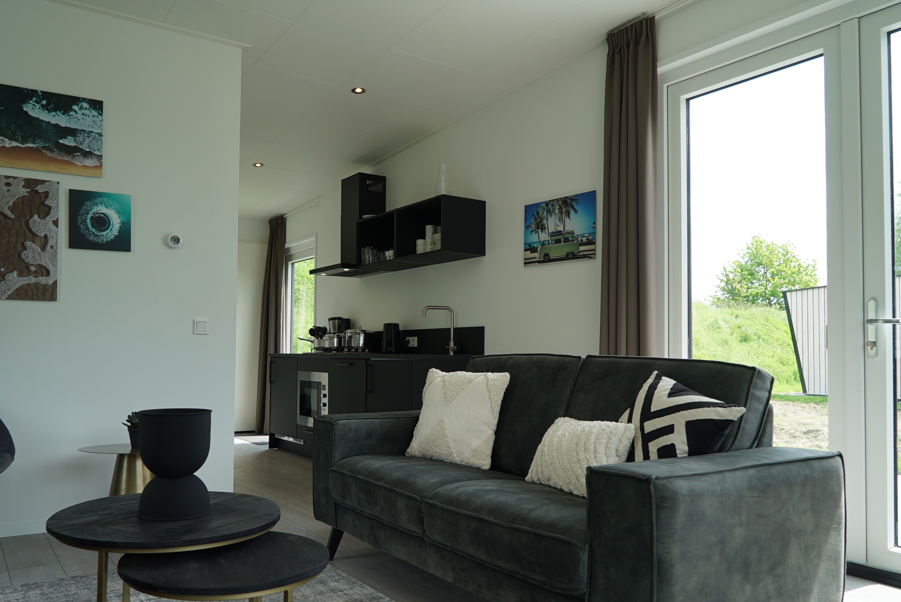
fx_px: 701
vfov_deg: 46.4
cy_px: 335
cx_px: 399
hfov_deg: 65.2
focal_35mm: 28
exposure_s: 1/80
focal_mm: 24
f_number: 5.6
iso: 100
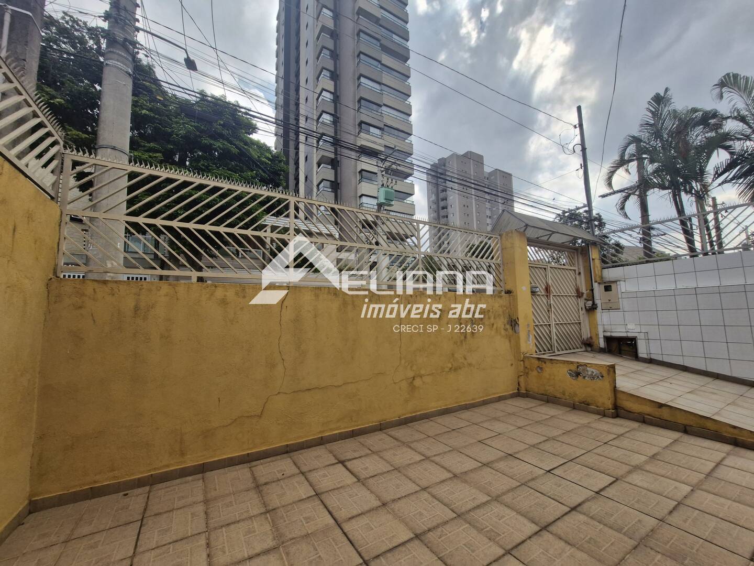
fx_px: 283
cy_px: 283
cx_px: 377
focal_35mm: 13
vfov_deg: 89.9
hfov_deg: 106.2
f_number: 2.2
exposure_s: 1/1896
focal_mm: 1.74
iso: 50
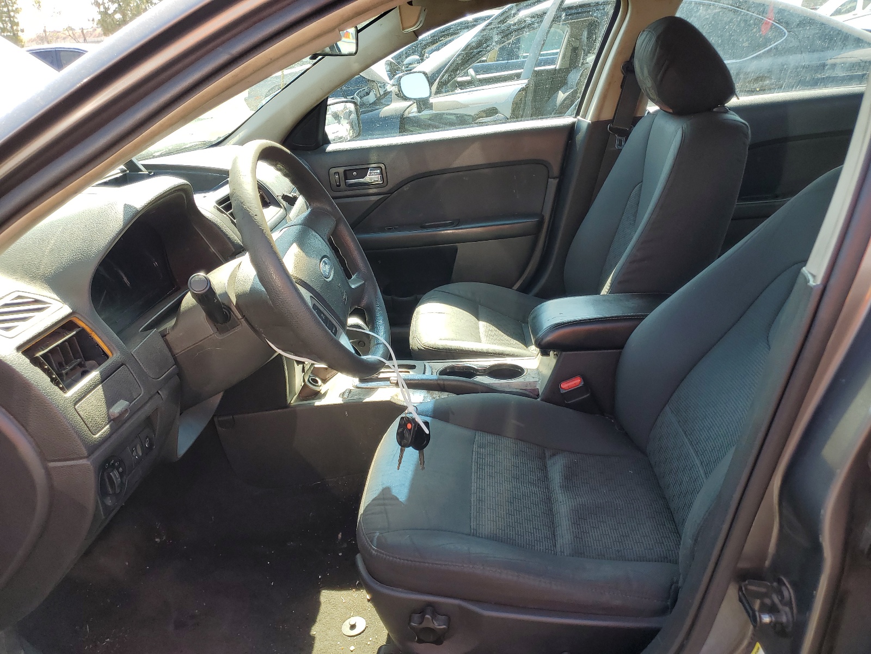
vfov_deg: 53.1
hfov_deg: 67.3
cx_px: 436
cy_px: 327
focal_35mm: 26
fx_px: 654
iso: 50
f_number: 1.5
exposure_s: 1/312
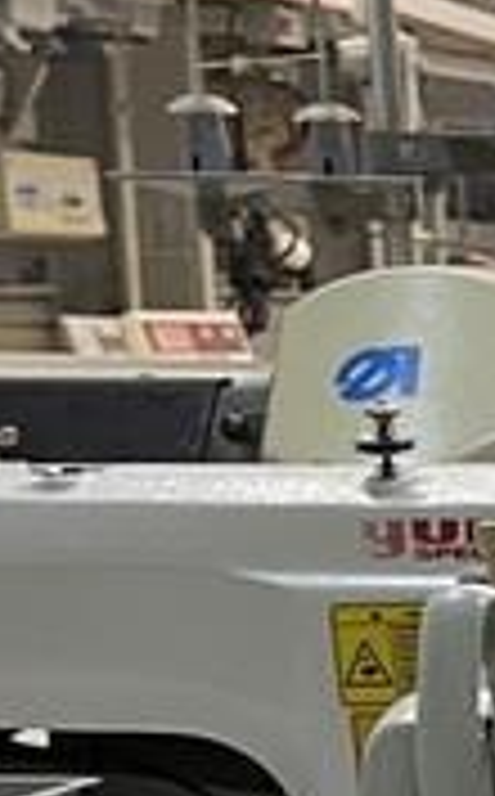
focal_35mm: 156
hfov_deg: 7.5
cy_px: 1255
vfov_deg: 12.6
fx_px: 3381
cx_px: 1431
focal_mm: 5.1
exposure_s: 1/50
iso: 64
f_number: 1.6
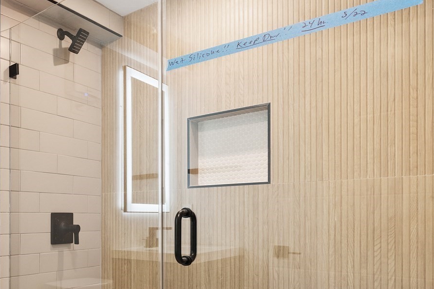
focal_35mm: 32
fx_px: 386
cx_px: -18
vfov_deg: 39.3
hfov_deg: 46.8
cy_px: 237
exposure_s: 1/10
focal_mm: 14
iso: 500
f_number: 6.3
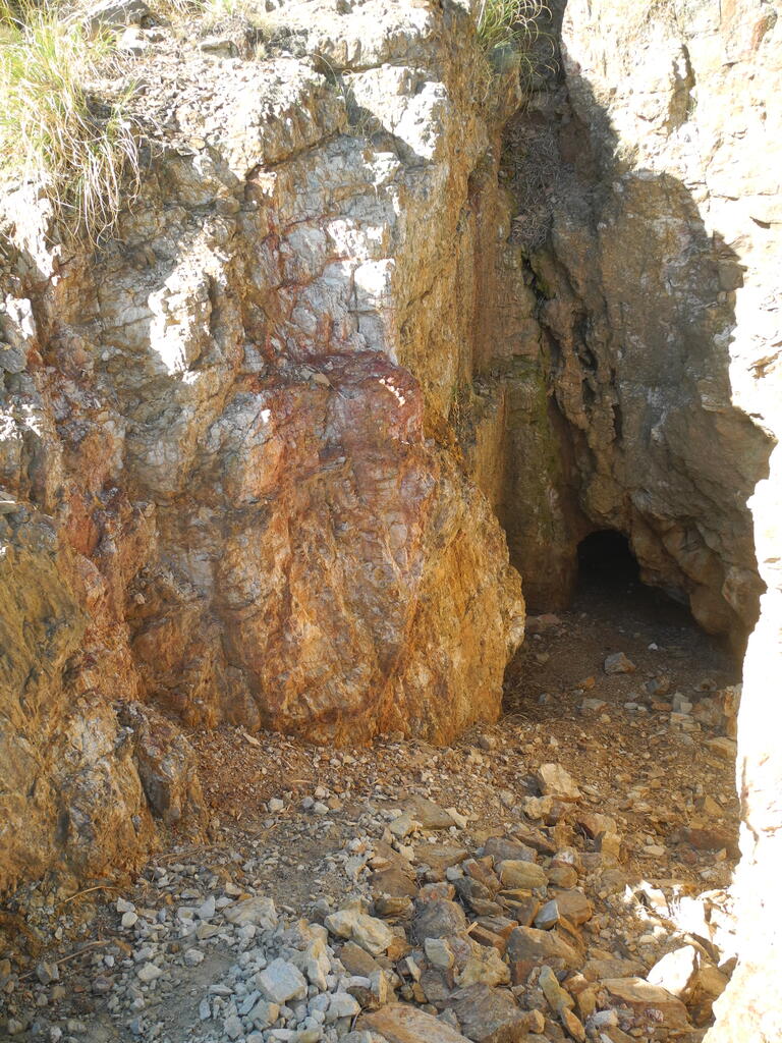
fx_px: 843
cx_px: 391
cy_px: 522
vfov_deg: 63.4
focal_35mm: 28
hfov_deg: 49.7
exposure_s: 1/250
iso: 100
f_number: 2.8
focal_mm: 6
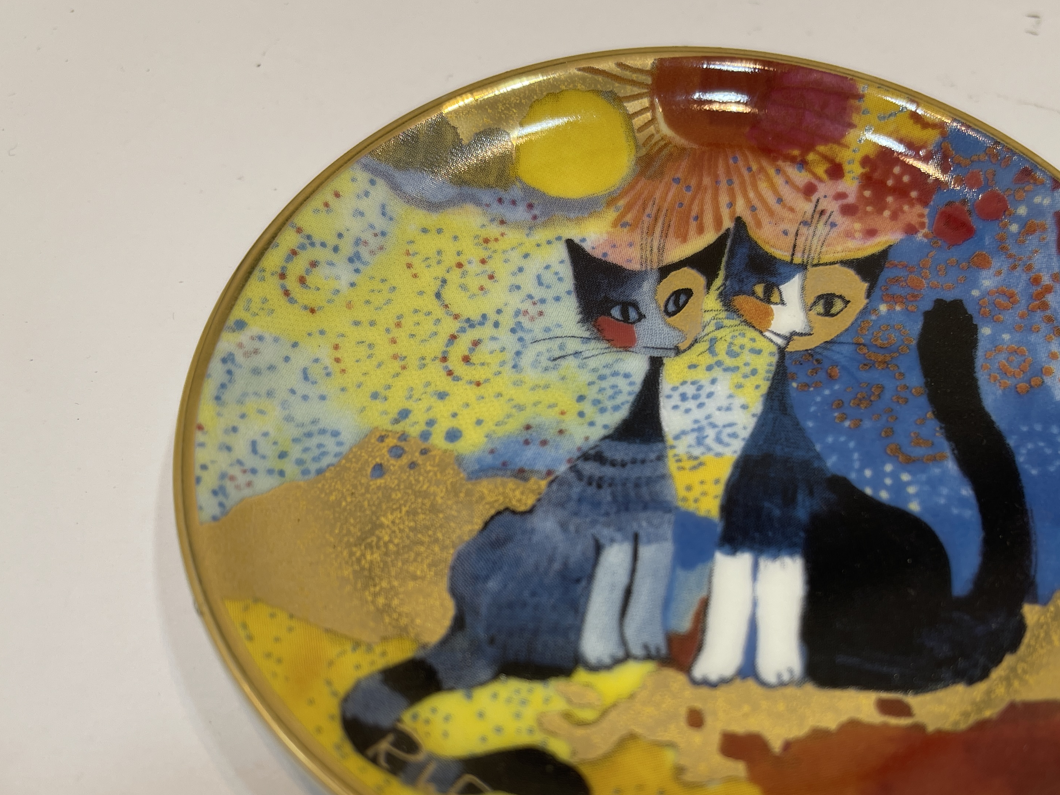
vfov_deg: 40.2
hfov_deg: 52.1
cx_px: 664
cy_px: 528
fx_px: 1072
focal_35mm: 35
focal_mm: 5.1
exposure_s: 1/202
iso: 32
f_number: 1.6
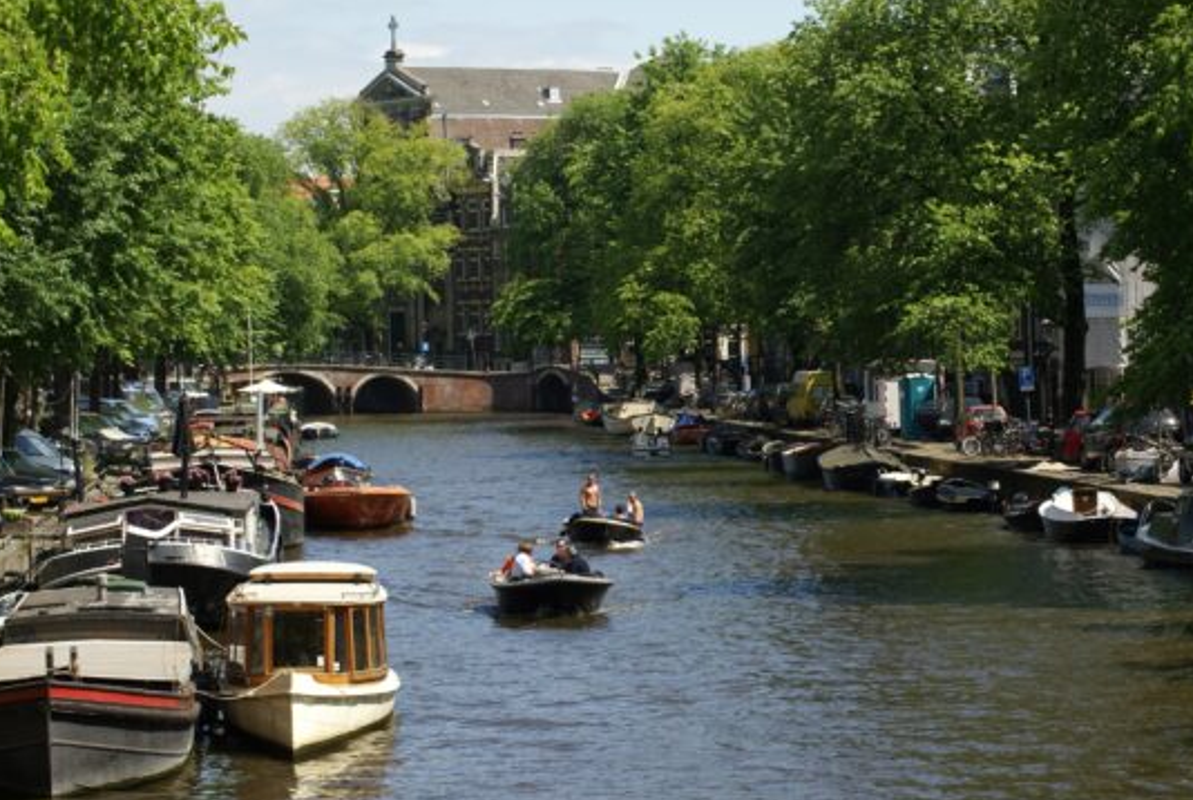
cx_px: 599
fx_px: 3917
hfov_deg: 17.3
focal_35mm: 118
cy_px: 373
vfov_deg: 11.7
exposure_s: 1/160
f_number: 8
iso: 100
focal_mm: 70
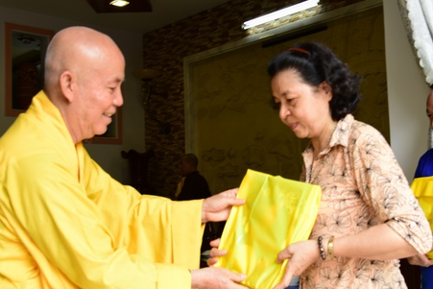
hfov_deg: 40.2
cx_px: 250
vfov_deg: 27.5
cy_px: 148
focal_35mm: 49
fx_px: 590
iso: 320
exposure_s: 1/60
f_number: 5
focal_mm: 34
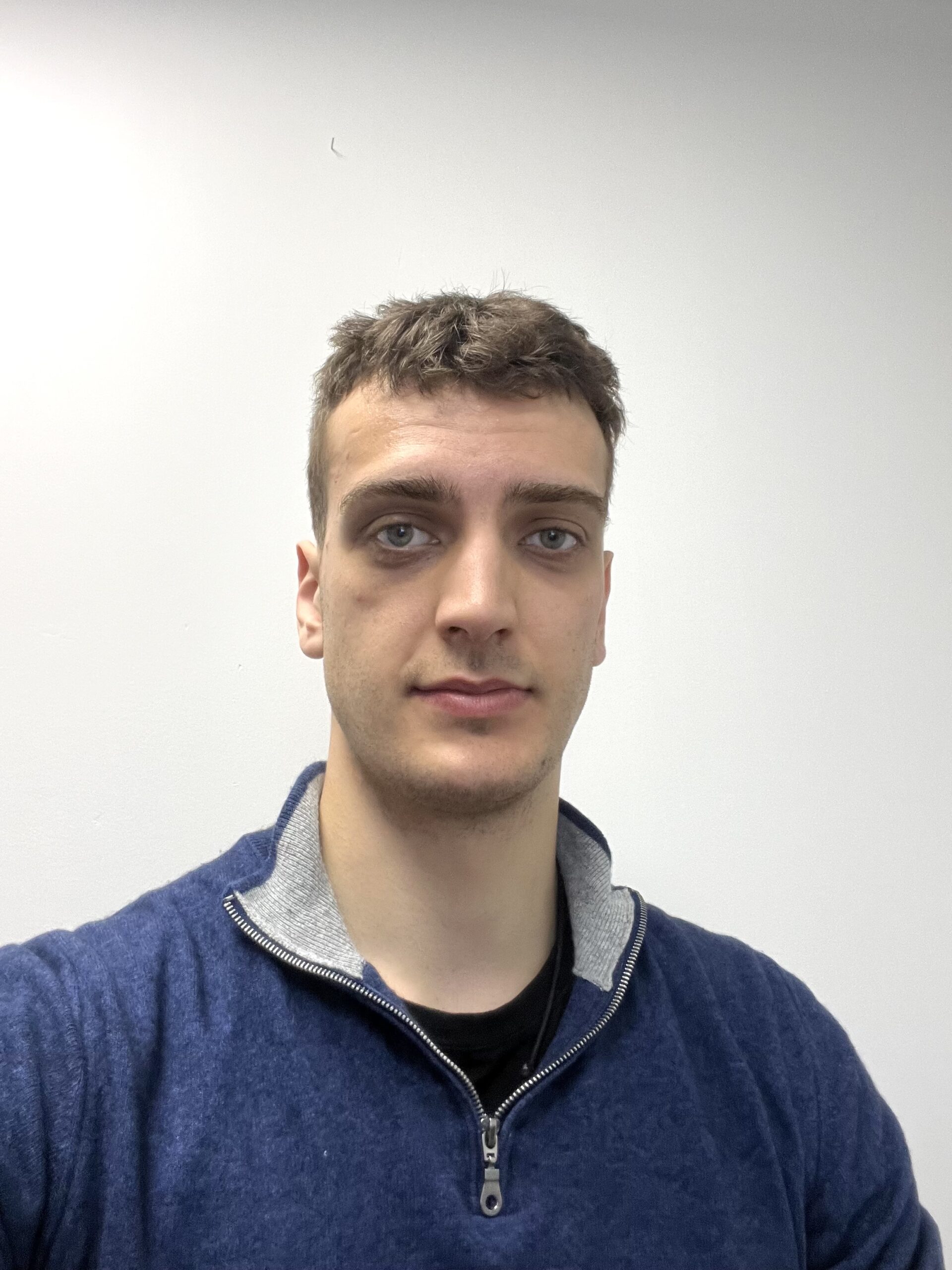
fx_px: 1100
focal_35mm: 30
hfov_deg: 46.8
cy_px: 635
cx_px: 476
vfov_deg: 60.0
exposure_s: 1/50
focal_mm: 2.71
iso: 160
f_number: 2.2
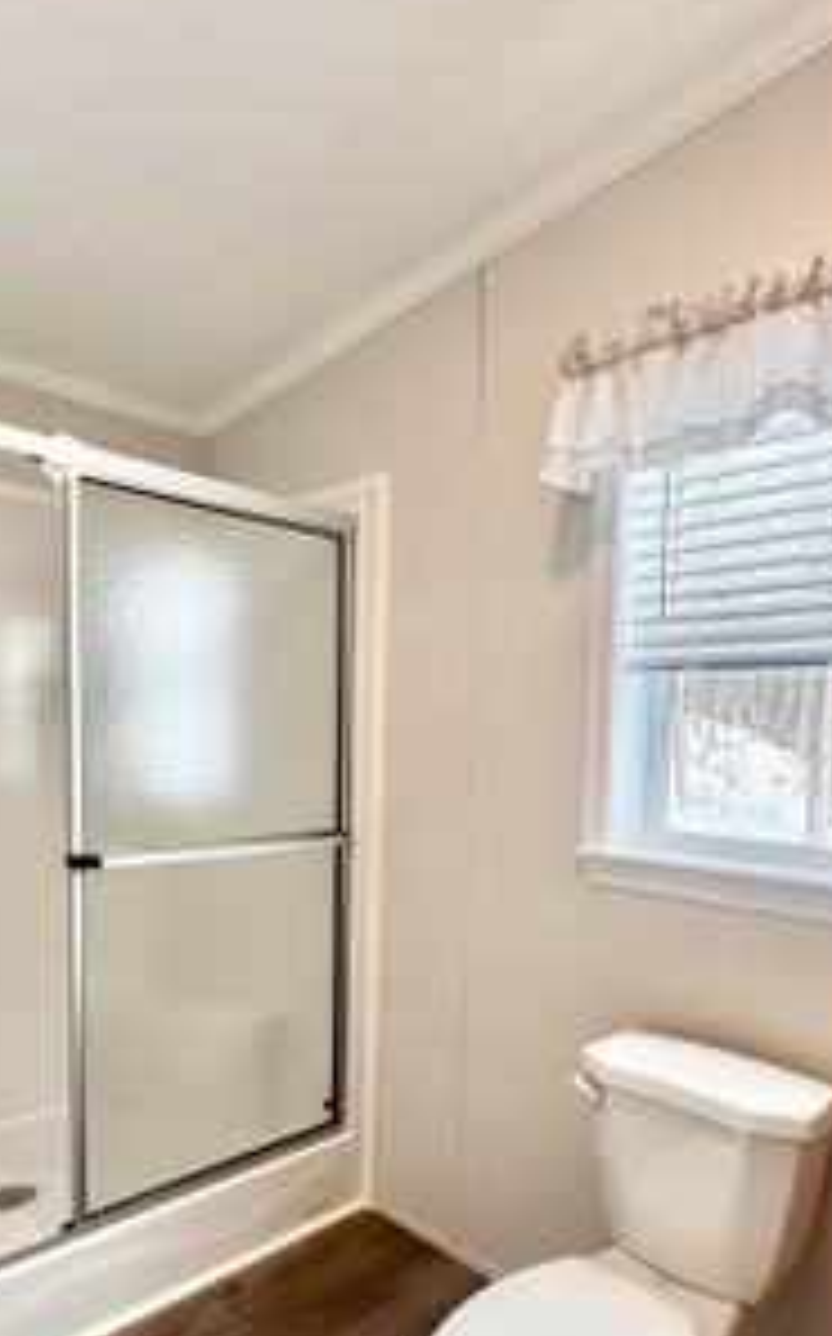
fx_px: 873
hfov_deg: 50.7
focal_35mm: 24
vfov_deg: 74.1
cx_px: 486
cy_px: 796
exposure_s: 1/120
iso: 80
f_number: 2.2
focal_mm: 2.22
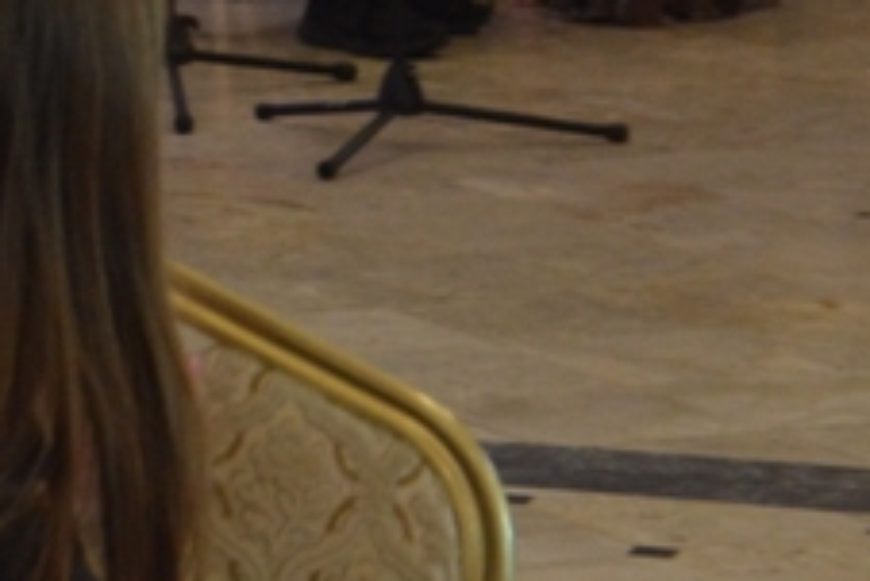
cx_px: -477
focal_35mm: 258
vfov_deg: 5.2
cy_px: -571
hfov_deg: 7.8
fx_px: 6239
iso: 1100
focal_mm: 38
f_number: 4.5
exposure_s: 1/30
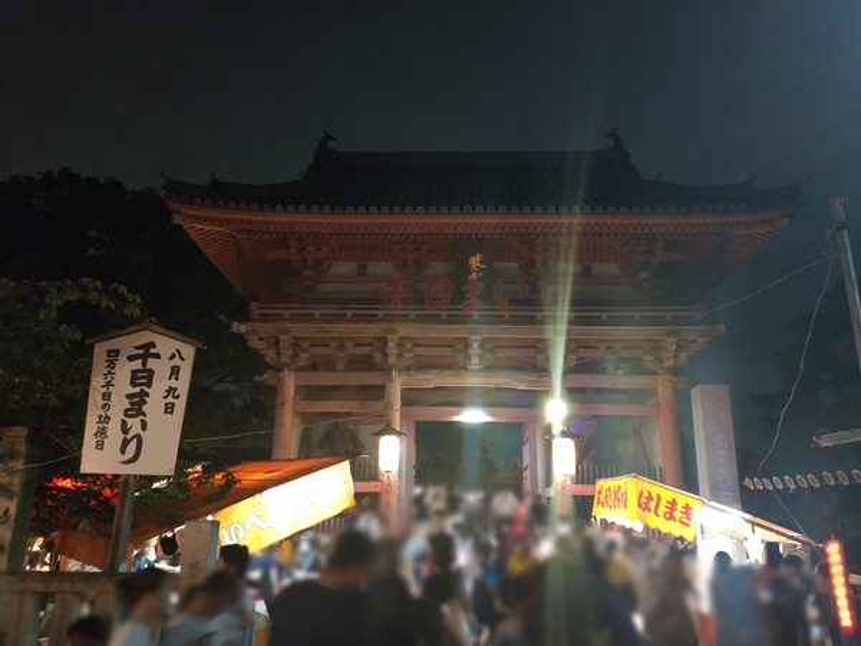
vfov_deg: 44.2
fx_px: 796
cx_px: 430
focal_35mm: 32
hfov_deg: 56.8
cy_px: 323
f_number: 2
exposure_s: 1/12
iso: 1559
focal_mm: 4.5
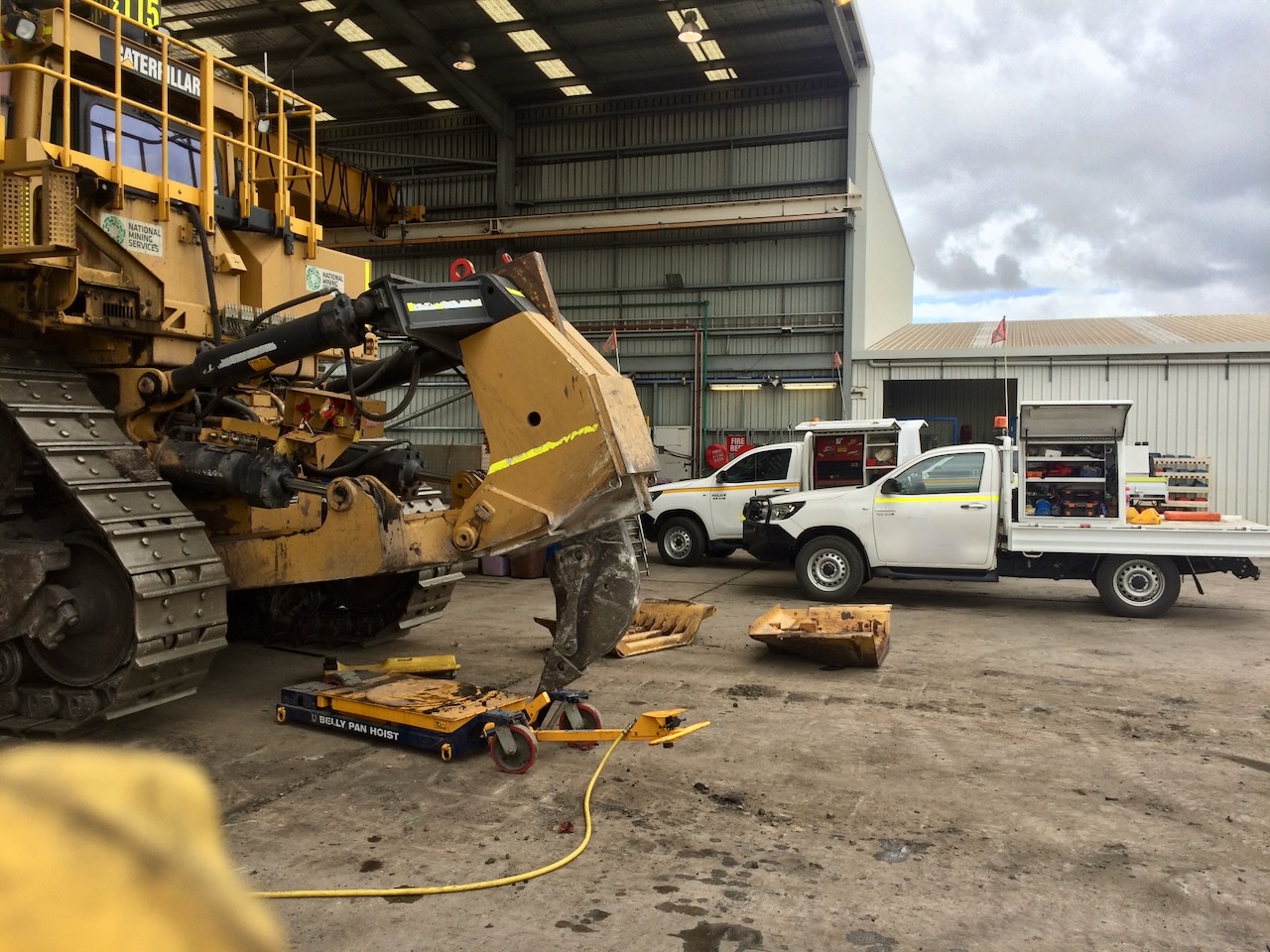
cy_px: 476
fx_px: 1064
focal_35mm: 29
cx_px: 635
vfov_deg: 48.2
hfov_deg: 61.7
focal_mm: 4.15
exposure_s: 1/1001
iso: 32
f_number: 2.2
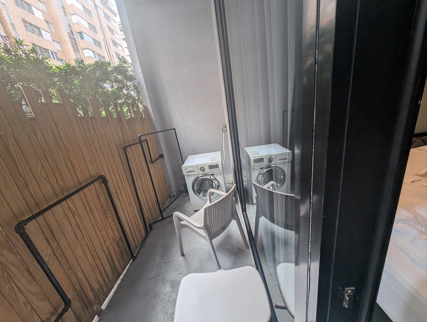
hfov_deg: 110.4
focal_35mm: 12
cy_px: 161
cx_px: 214
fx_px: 148
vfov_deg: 94.7
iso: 51
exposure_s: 1/55.5
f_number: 1.95
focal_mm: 2.23
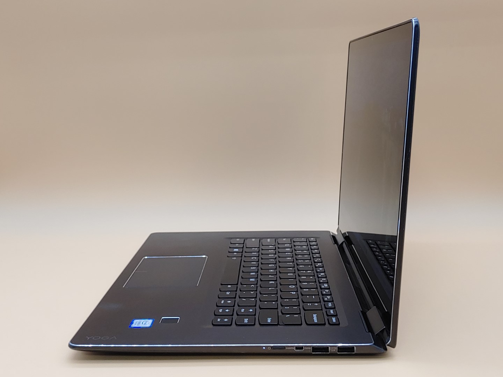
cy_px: 188
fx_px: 639
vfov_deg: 32.9
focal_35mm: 44
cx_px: 252
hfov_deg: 42.9
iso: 50
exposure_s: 1/99
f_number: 1.8
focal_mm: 4.36
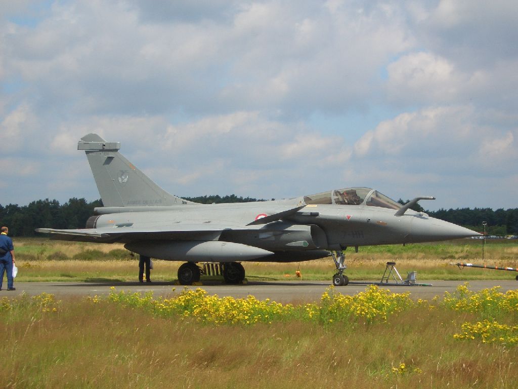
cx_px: 259
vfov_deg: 19.9
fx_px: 1107
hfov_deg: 26.3
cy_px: 194
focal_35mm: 74
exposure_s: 1/250
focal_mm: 12.2
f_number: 6.2
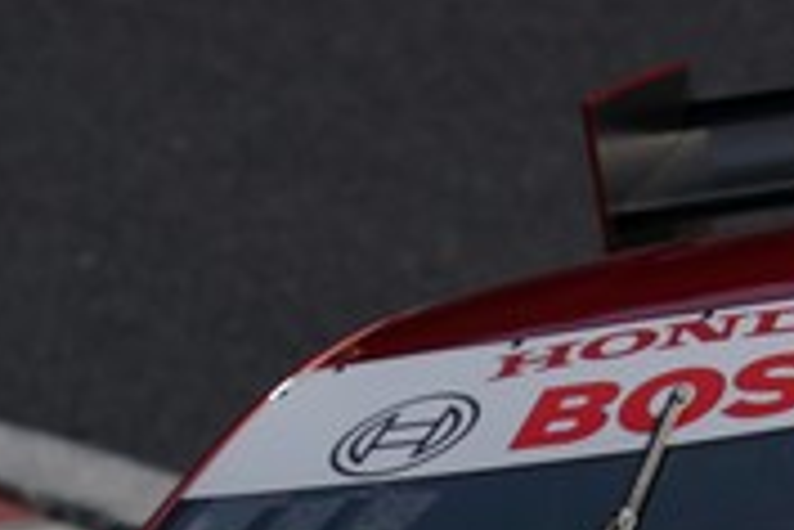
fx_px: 38594
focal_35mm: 1750
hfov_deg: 1.2
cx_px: 825
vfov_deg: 0.8
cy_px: 737
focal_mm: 430
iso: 100
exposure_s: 1/1250
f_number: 6.3
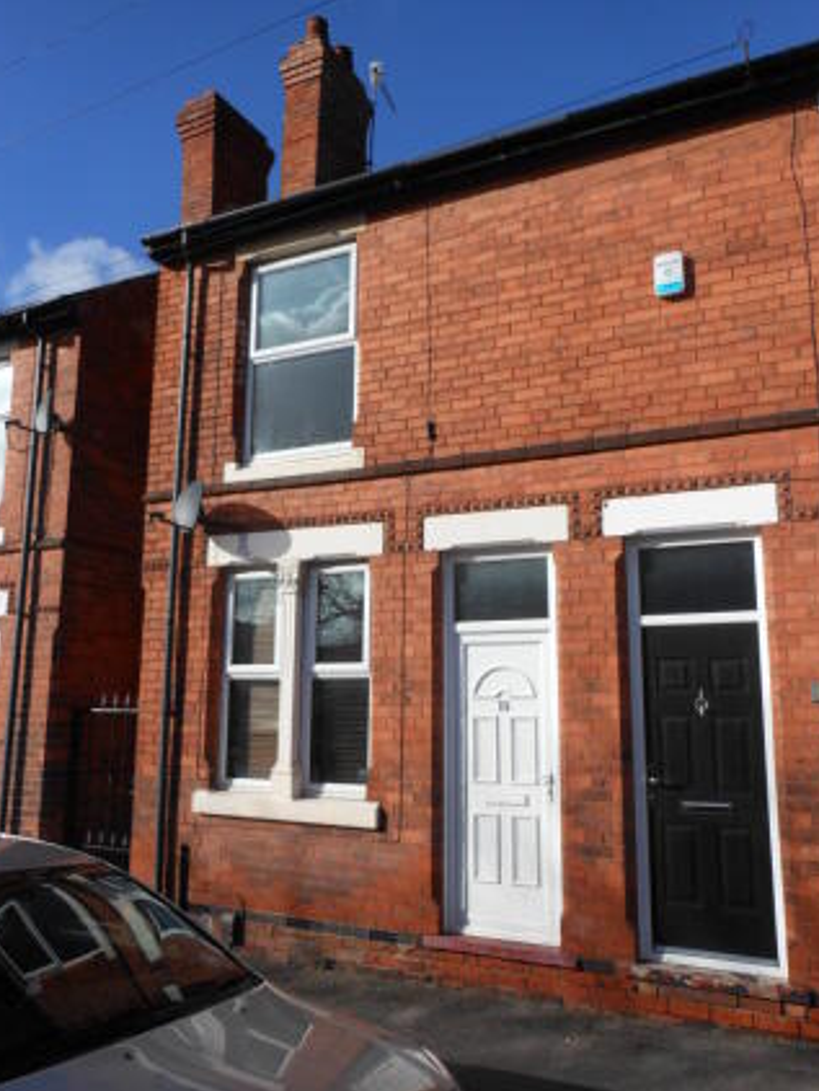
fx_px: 914
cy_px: 560
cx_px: 408
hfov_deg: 48.3
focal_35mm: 29
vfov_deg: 61.6
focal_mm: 5
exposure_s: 1/1000
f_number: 3.7
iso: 80
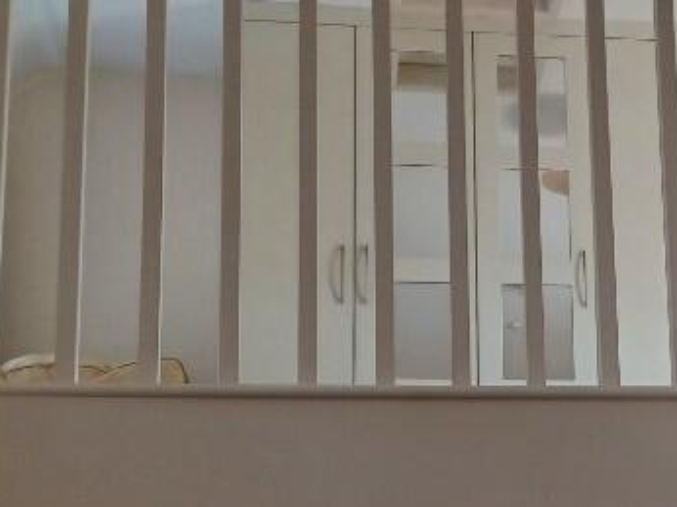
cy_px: 438
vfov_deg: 19.6
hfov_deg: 25.8
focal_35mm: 74
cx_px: 558
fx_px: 1446
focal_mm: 4.6
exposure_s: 1/50
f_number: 1.8
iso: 100
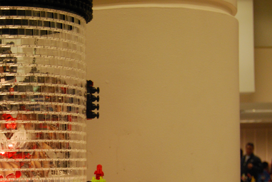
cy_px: 169
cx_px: 28
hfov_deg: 21.2
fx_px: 711
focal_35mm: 94
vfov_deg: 14.4
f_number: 4.5
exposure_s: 1/100
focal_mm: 31
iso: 800
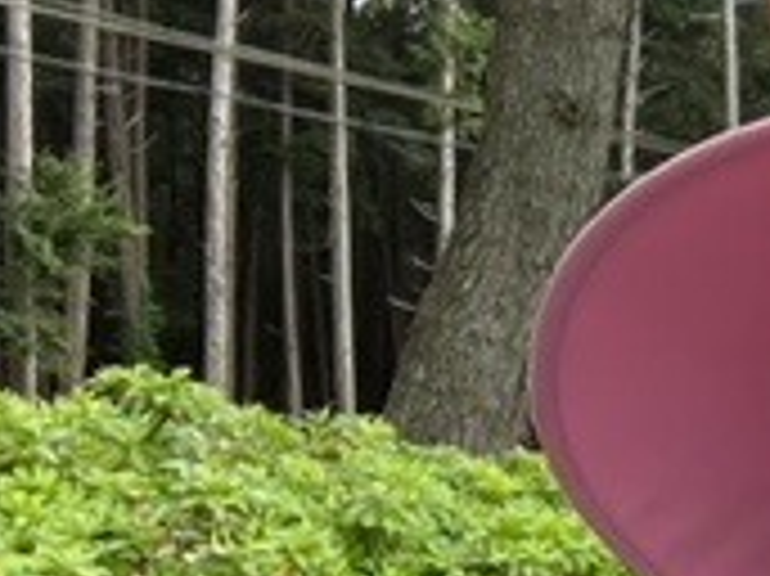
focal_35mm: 86
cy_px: 468
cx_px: 1342
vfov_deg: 17.0
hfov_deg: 18.4
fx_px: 1912
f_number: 2.2
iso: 100
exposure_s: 1/81
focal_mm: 2.71
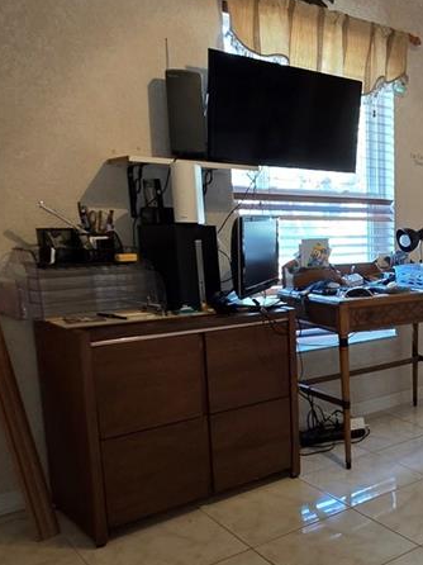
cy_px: 321
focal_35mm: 35
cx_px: 494
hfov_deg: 33.8
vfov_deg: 52.5
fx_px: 571
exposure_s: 1/60
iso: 400
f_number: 1.9
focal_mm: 2.2
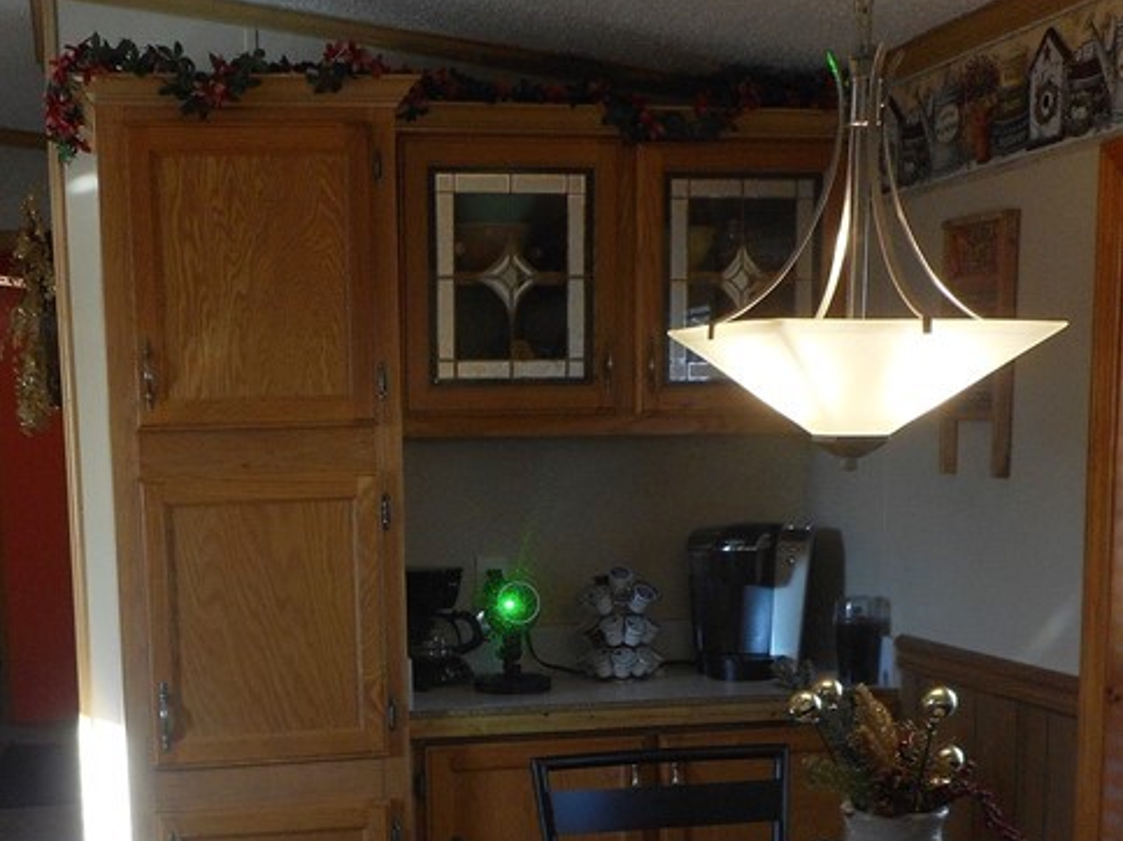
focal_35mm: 53
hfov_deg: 35.9
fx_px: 1719
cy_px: 718
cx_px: 409
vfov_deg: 26.8
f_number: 3.7
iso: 80
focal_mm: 4.5
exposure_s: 1/30
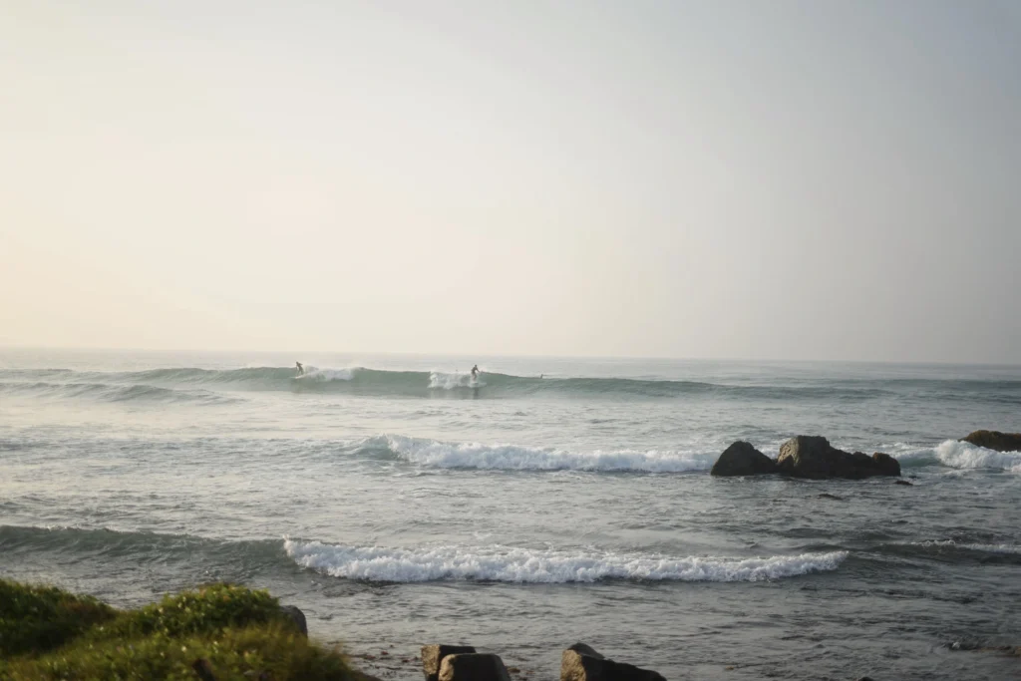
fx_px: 1418
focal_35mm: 50
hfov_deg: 39.6
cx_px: 510
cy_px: 340
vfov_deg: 27.0
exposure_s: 1/3200
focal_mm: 50
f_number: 1.8
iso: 125
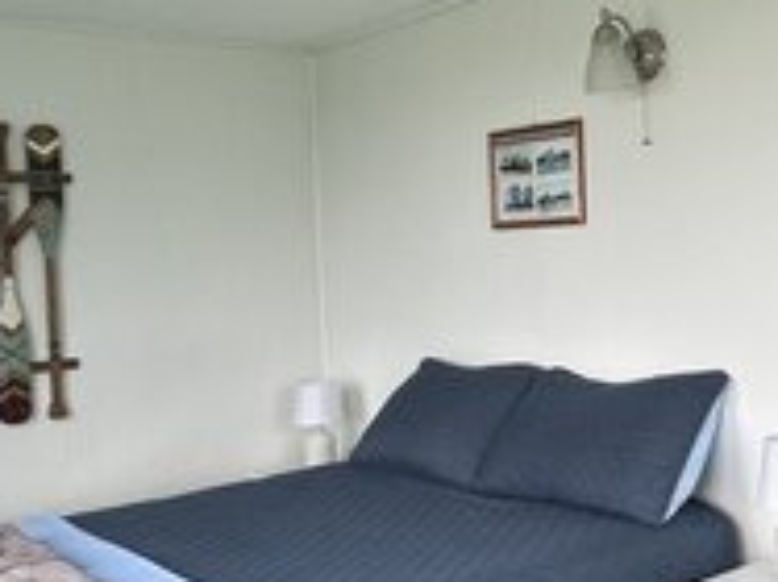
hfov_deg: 39.4
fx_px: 1078
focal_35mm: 48
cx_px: 487
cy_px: 295
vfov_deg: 30.2
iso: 80
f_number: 2.2
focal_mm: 2.22
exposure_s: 1/99
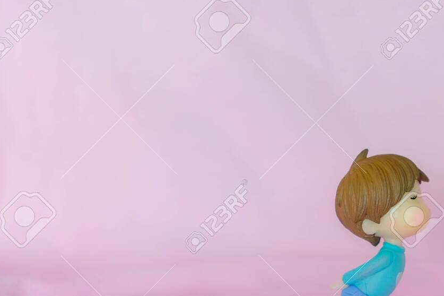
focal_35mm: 118
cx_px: 316
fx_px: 1455
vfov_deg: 11.6
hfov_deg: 17.3
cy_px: 198
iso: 200
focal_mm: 50.5
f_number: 6.4
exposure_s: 1/4
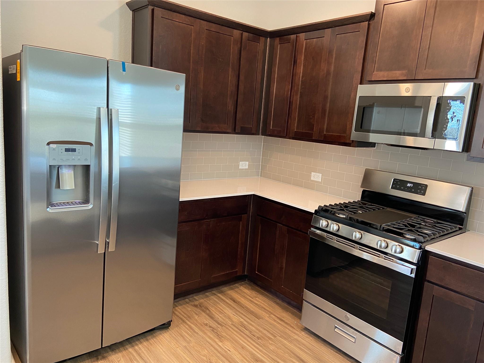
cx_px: 242
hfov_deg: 67.3
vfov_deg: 53.1
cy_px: 182
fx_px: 364
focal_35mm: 26
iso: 200
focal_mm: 4.25
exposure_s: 1/60
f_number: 1.8
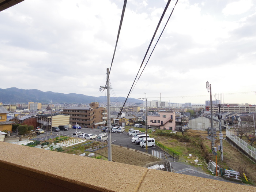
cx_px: 128
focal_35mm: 17
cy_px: 96
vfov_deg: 74.7
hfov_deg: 91.0
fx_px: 126
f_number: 4.5
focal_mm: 3.8
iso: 200
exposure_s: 1/200
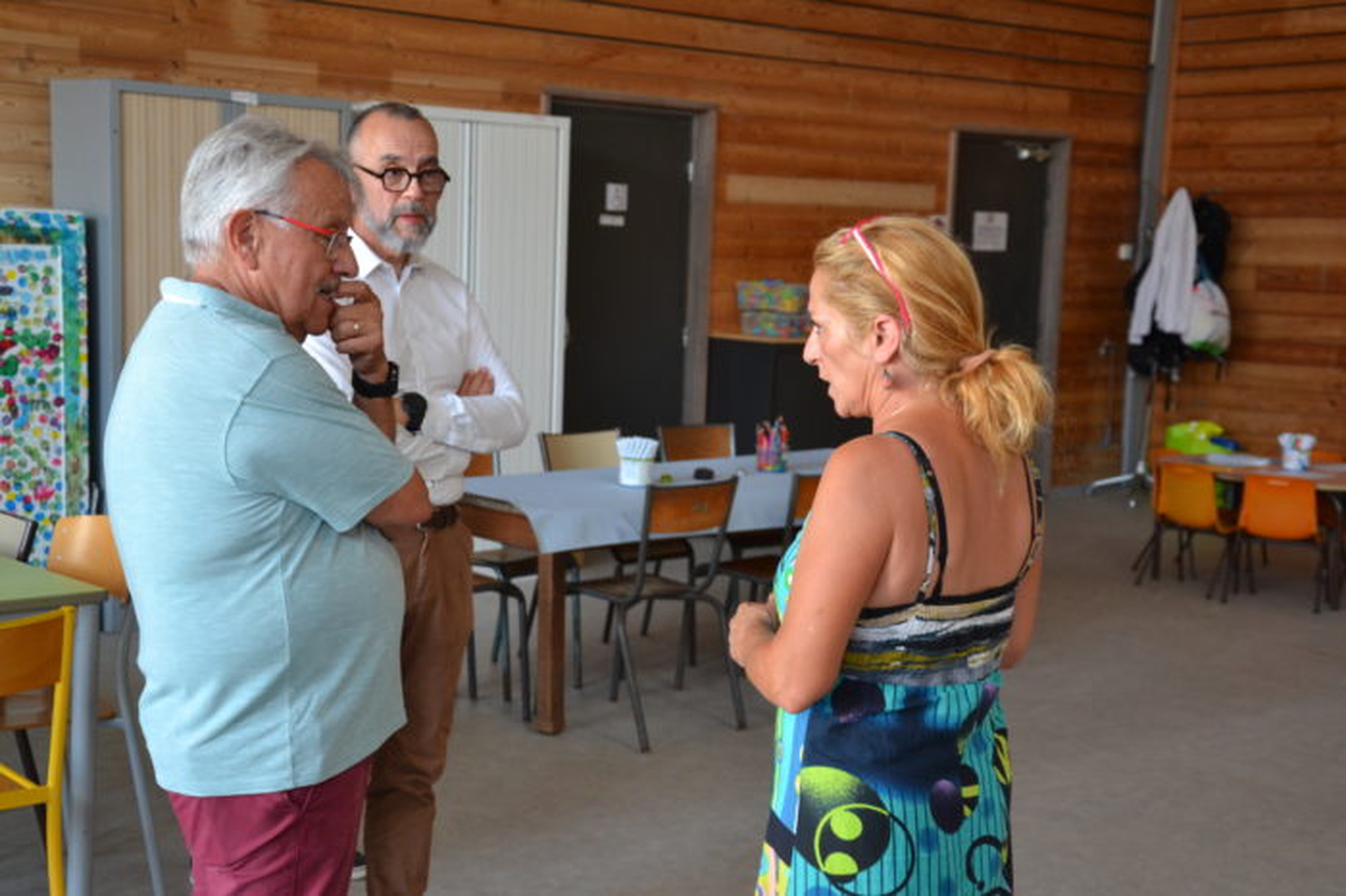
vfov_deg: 23.8
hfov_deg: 35.1
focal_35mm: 57
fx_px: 2130
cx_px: 673
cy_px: 448
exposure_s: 1/60
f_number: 4.5
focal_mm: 38
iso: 900
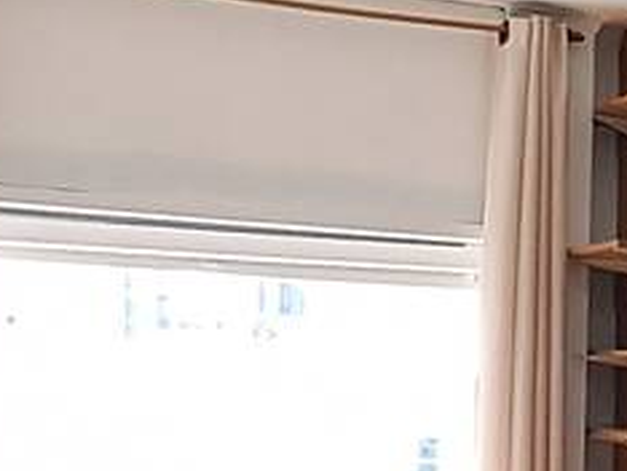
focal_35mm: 80
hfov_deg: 21.1
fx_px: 1451
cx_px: 903
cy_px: 490
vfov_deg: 17.9
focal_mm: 1.42
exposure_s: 1/100
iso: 64
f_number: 2.2
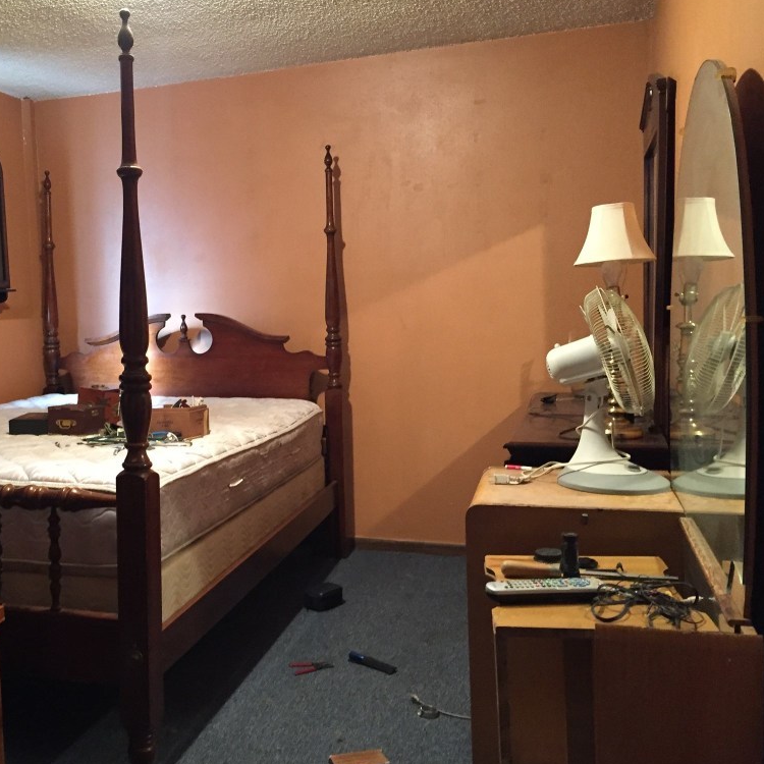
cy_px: 378
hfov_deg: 46.4
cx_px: 247
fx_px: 874
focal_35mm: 35
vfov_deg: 47.2
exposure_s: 1/15
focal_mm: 4.15
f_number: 2.2
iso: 250
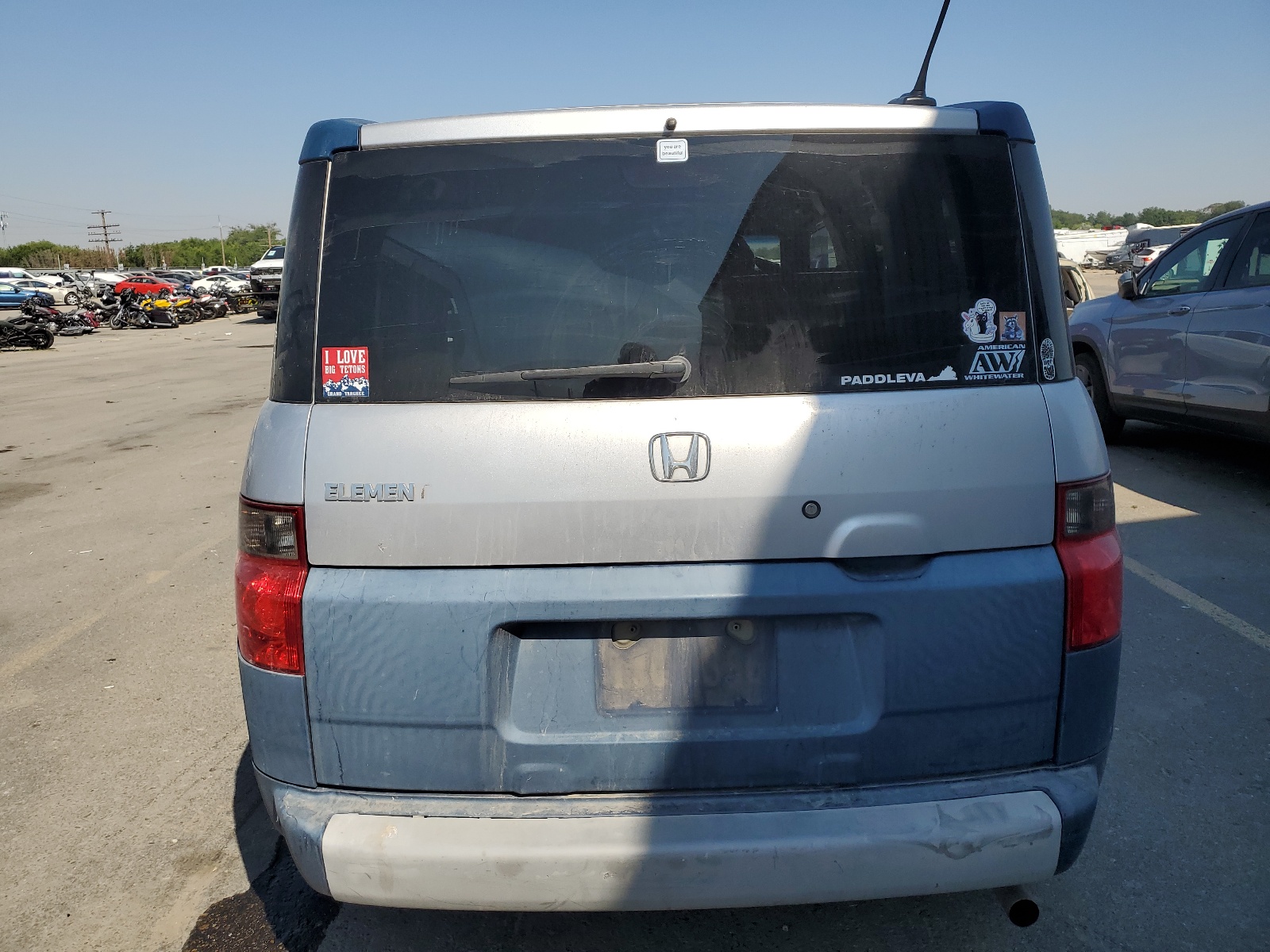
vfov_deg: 53.1
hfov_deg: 67.3
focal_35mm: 26
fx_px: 954
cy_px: 476
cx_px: 635
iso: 50
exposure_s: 1/5000
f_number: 1.5
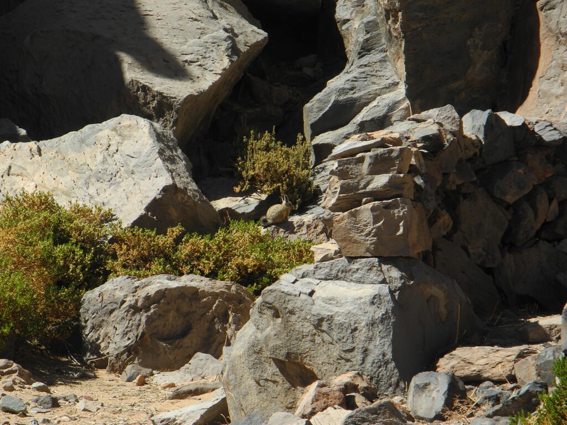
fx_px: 3276
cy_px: 212
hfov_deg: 9.9
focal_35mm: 200
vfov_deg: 7.4
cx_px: 284
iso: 100
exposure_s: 1/400
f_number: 5.6
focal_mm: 42.6
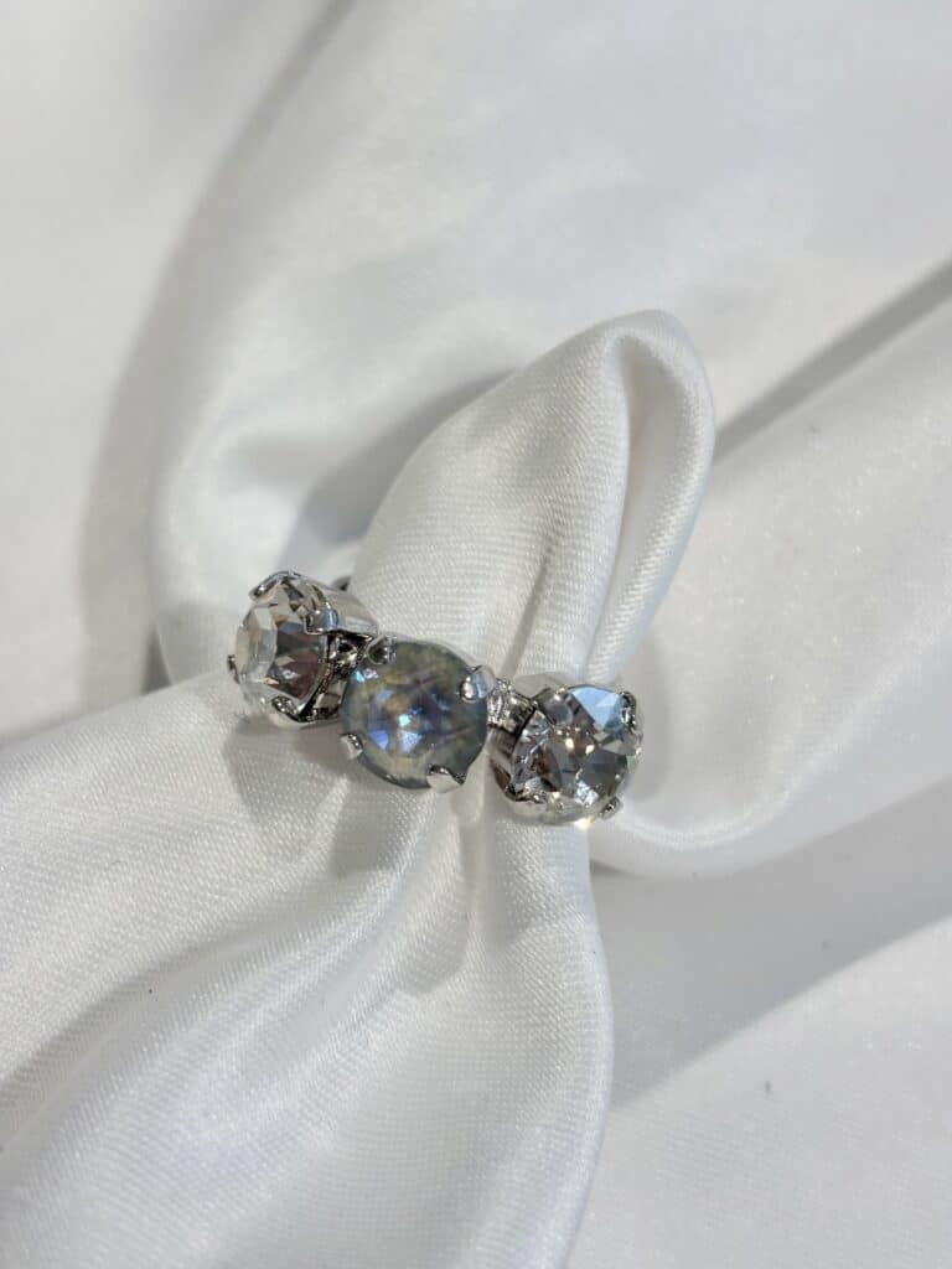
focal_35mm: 52
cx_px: 476
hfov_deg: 28.0
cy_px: 634
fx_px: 1907
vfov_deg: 36.8
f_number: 1.6
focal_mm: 5.96
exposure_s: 1/397
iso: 32
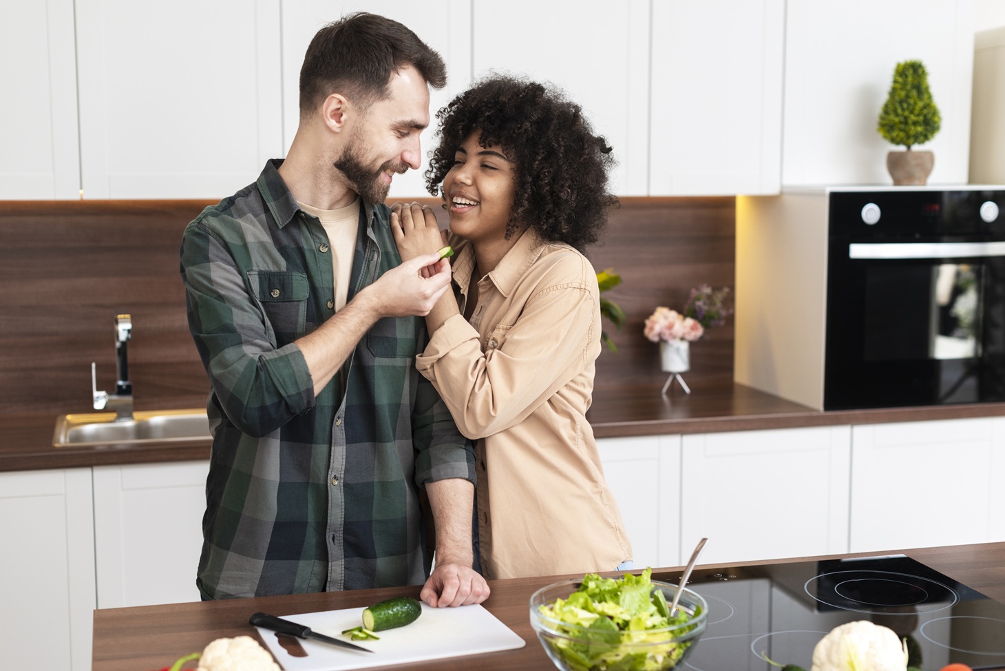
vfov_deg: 27.0
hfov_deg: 39.6
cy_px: 336
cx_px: 502
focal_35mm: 50
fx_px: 1396
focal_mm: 50
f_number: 3.2
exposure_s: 1/160
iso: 320
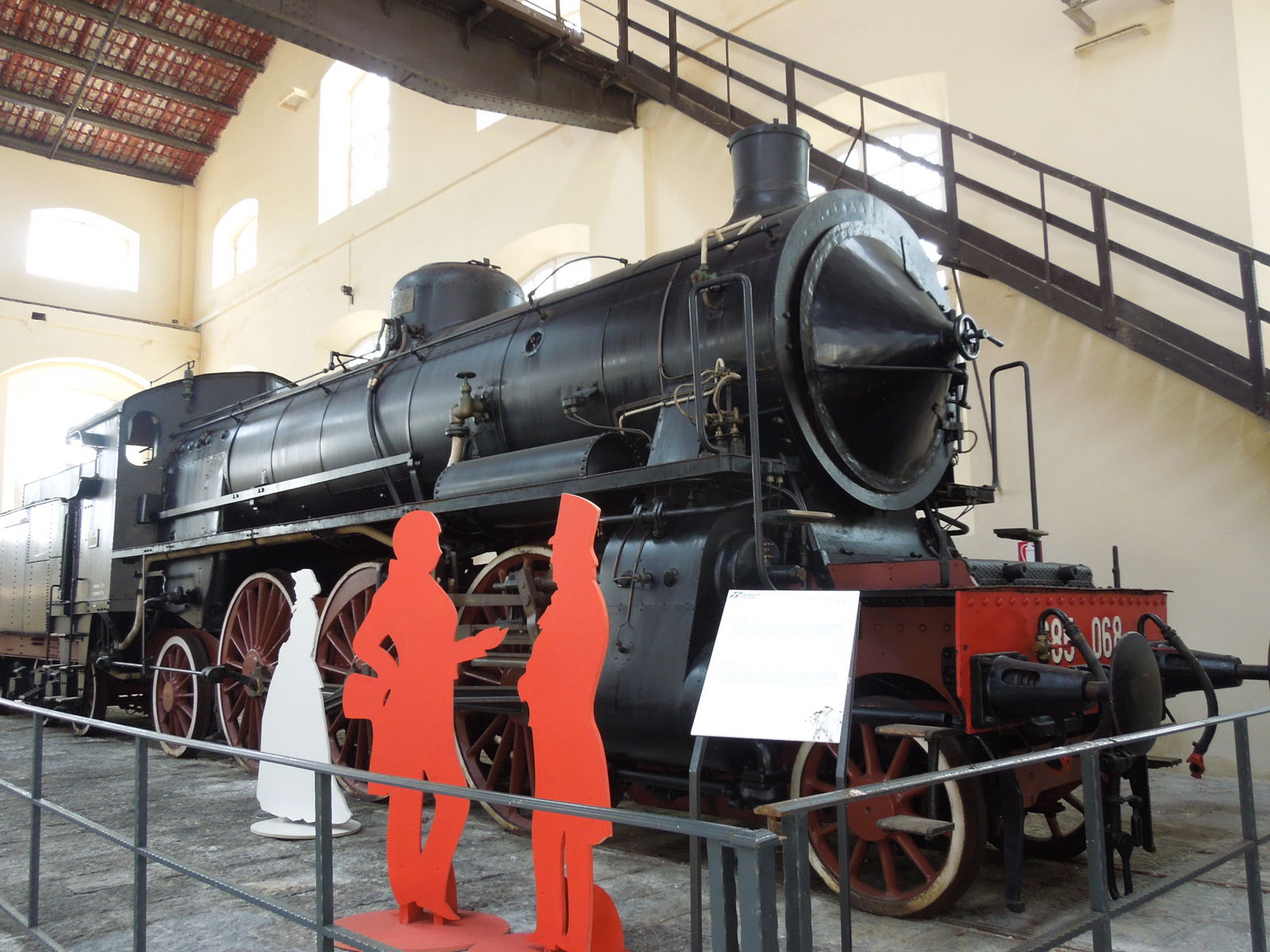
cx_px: 635
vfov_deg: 49.7
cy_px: 476
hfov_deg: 63.4
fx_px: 1027
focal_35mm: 28
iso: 250
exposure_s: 1/30
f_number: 3.5
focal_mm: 5
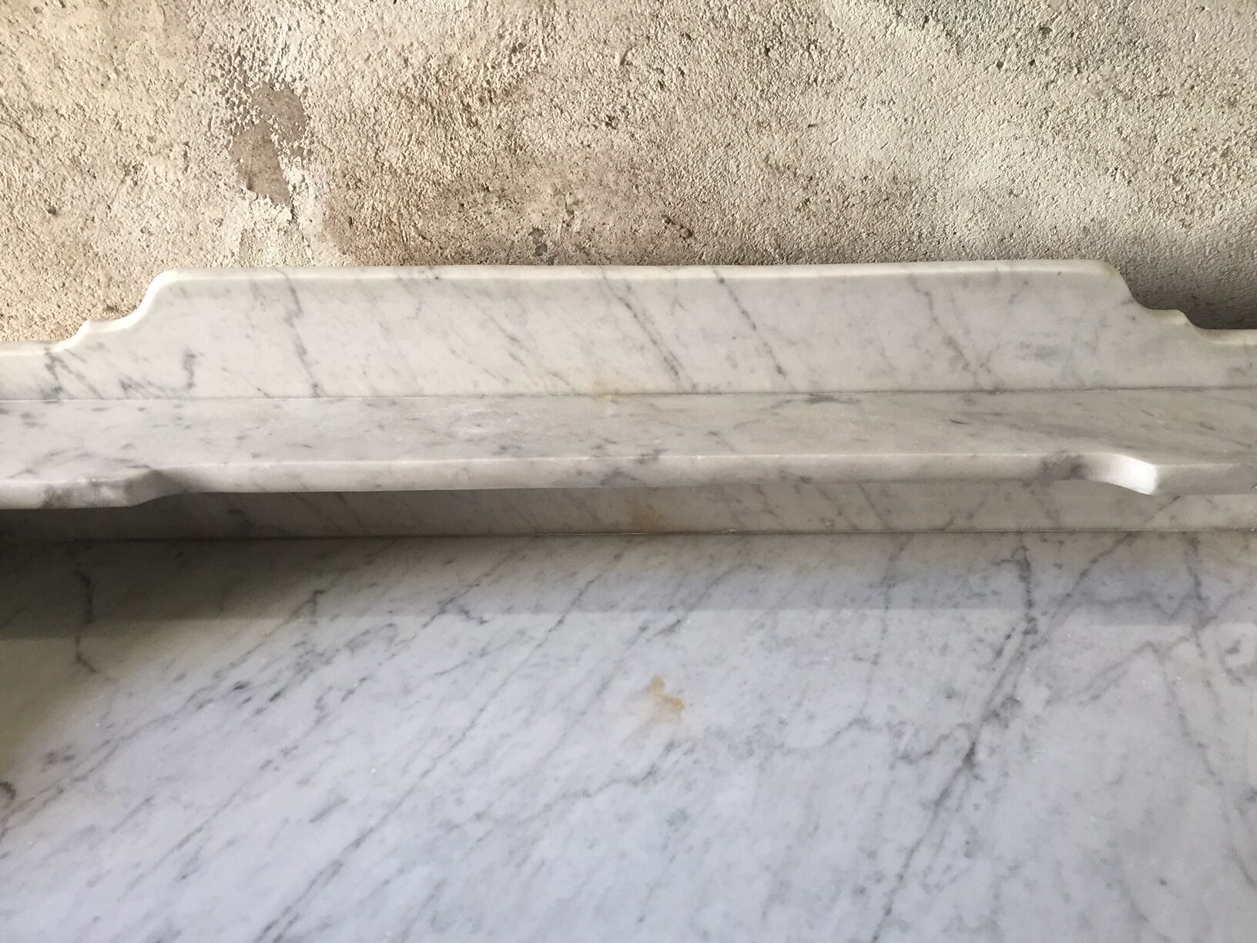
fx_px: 1053
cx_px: 628
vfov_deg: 48.2
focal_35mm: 29
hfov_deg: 61.7
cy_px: 472
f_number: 2.2
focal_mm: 4.15
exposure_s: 1/33
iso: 64
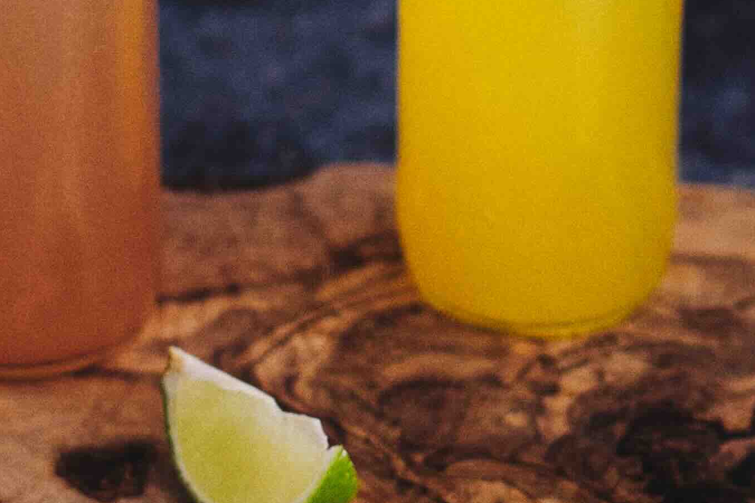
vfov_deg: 6.1
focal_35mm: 223
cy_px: -79
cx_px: 469
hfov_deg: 9.2
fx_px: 4676
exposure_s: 1/80
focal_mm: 35
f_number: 1.8
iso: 640
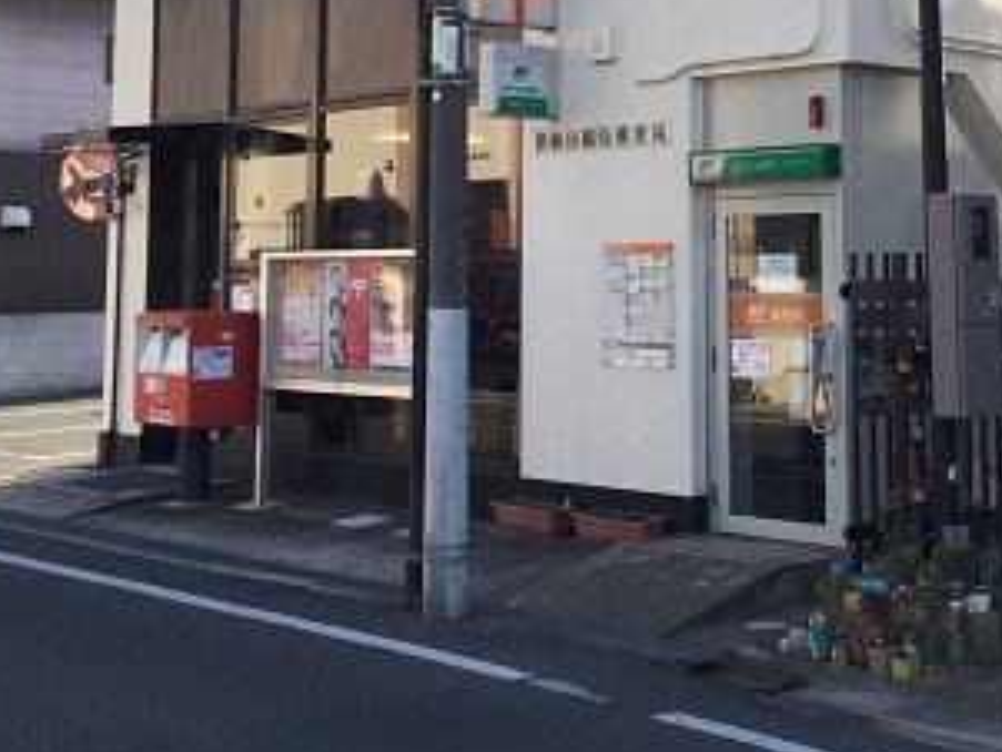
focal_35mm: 63
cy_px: 96
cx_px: 671
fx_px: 1824
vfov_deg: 22.8
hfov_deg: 30.5
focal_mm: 4.15
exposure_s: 1/1068
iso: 32
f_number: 2.2
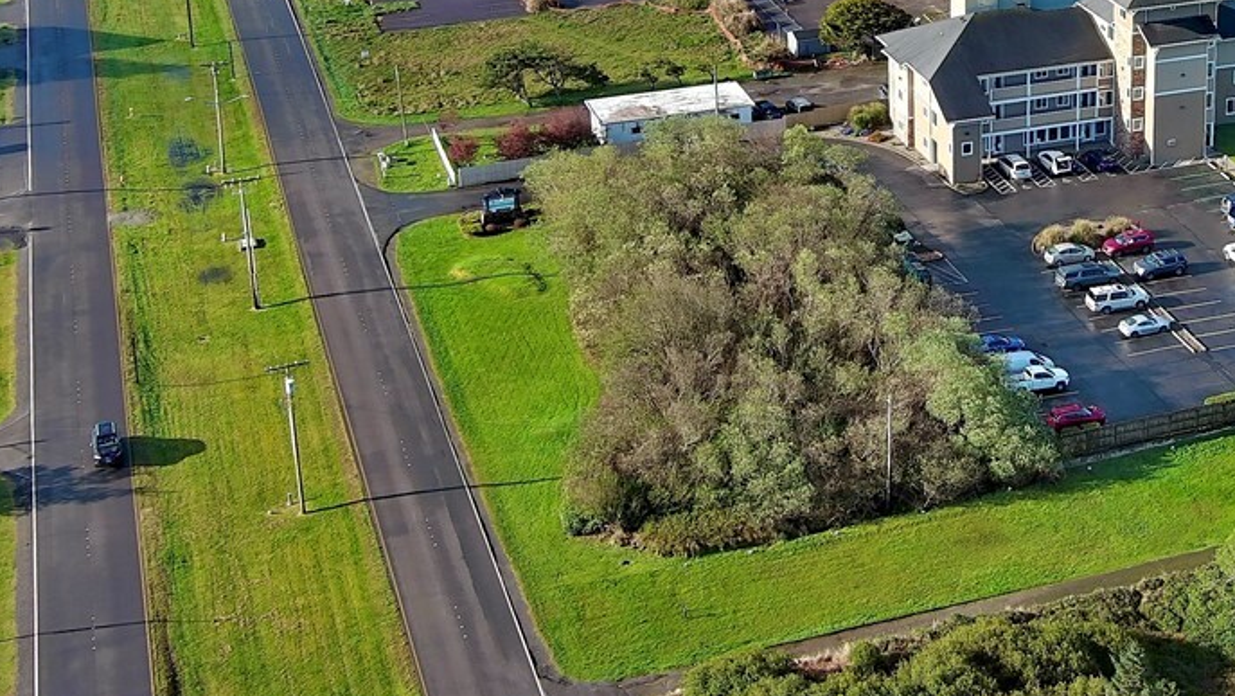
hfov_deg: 27.6
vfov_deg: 15.8
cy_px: -15
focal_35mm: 75
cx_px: 991
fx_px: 2457
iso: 100
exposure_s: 1/704
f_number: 2.8
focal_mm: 10.57
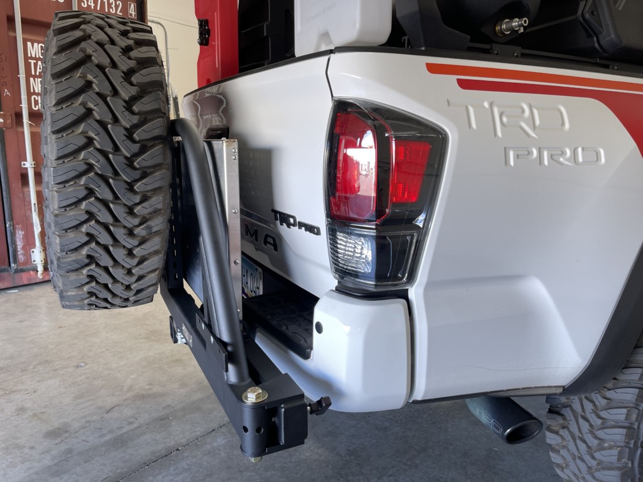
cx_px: 322
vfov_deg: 53.1
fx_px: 483
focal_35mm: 26
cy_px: 241
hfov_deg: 67.3
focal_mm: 5.1
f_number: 1.6
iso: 125
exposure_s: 1/60
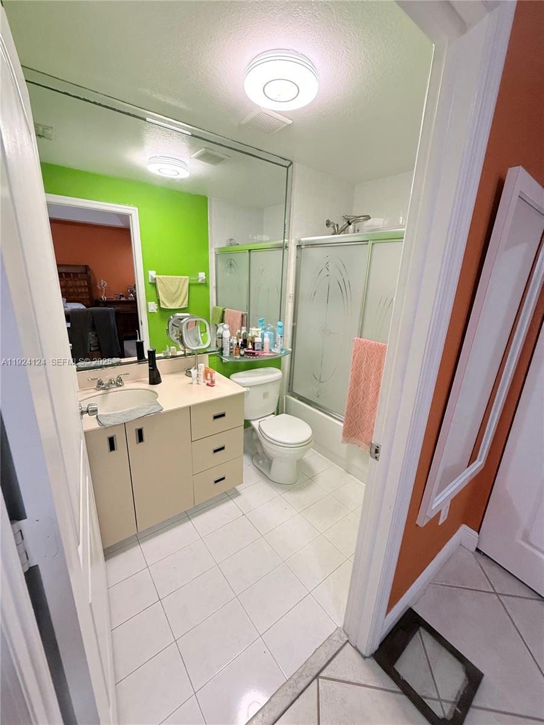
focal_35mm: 14
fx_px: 293
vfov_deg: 102.1
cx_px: 272
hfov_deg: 85.7
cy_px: 362
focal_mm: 2.22
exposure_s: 1/120
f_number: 2.2
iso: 320
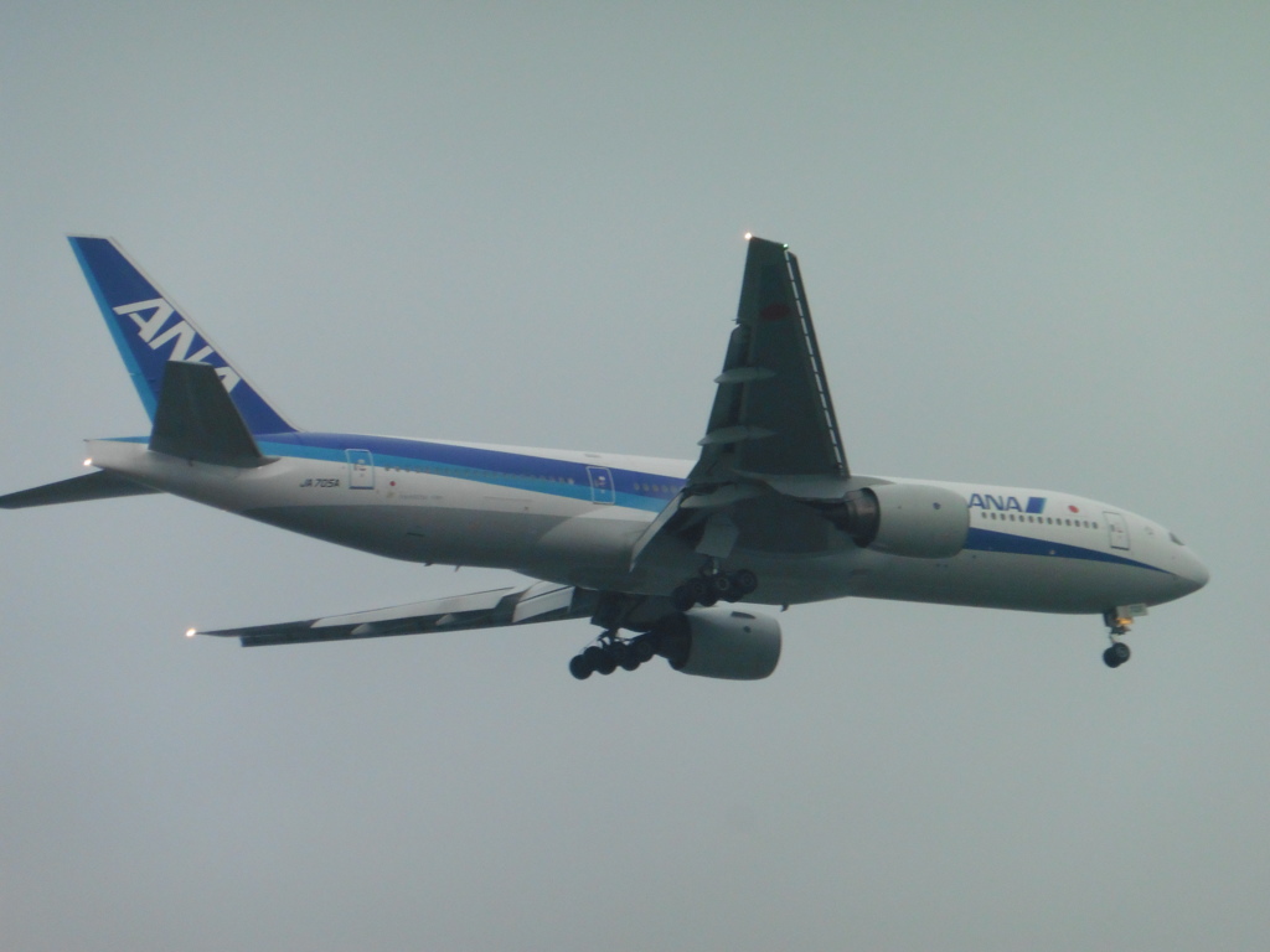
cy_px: 476
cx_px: 635
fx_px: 13355
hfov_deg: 5.4
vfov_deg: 4.1
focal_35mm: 364
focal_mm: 65
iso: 400
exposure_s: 1/100
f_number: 5.9
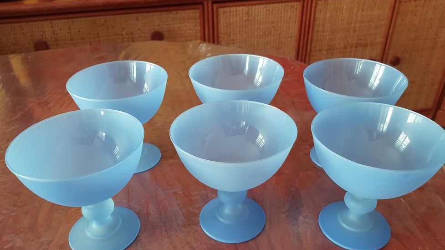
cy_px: 153
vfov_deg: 39.9
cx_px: 220
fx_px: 342
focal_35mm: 29
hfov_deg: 66.1
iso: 200
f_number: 1.7
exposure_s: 1/10
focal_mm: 4.2
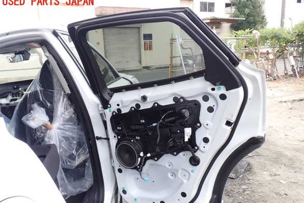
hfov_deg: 58.7
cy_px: 112
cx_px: 155
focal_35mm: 32
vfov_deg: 41.1
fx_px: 270
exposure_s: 1/100
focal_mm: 5.4
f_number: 3.2
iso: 100
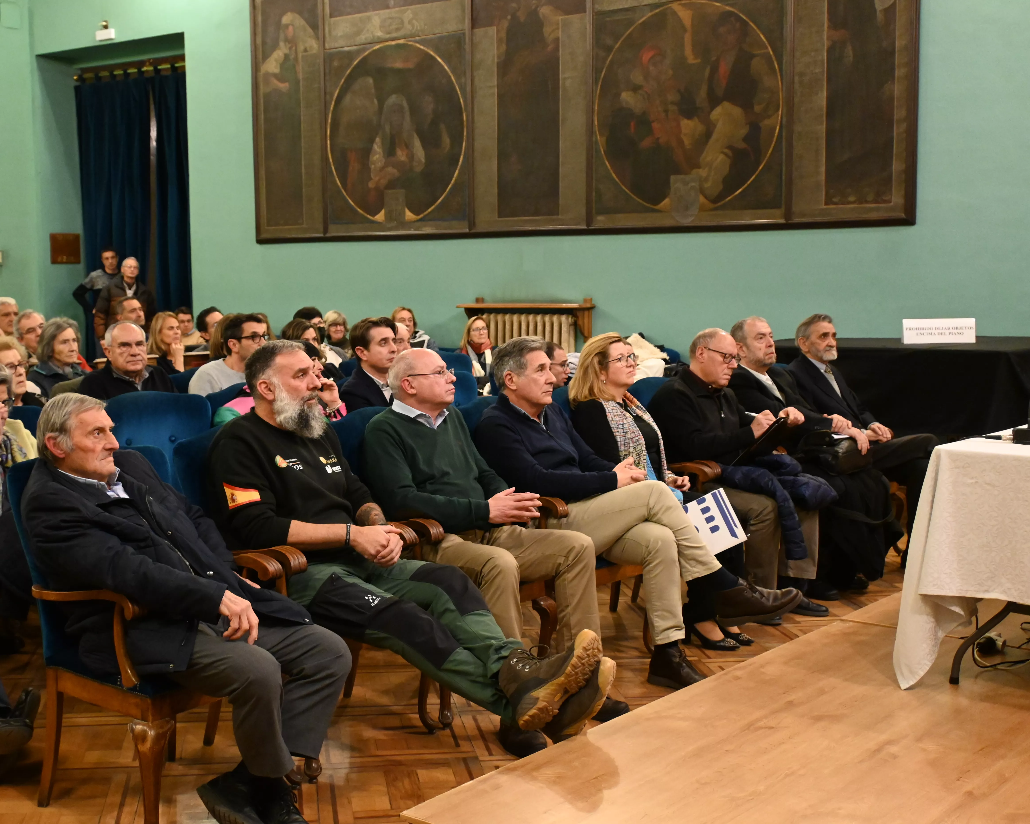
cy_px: 411
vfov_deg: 33.5
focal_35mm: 45
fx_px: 1367
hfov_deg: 41.1
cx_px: 423
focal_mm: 26.5
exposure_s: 1/25
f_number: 4.5
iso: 3200
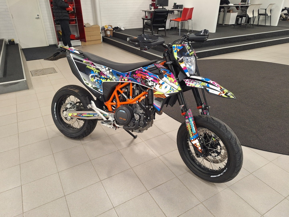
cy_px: 108
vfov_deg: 58.9
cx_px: 144
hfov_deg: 73.9
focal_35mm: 23
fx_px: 192
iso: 160
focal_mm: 5.54
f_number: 1.8
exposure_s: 1/50
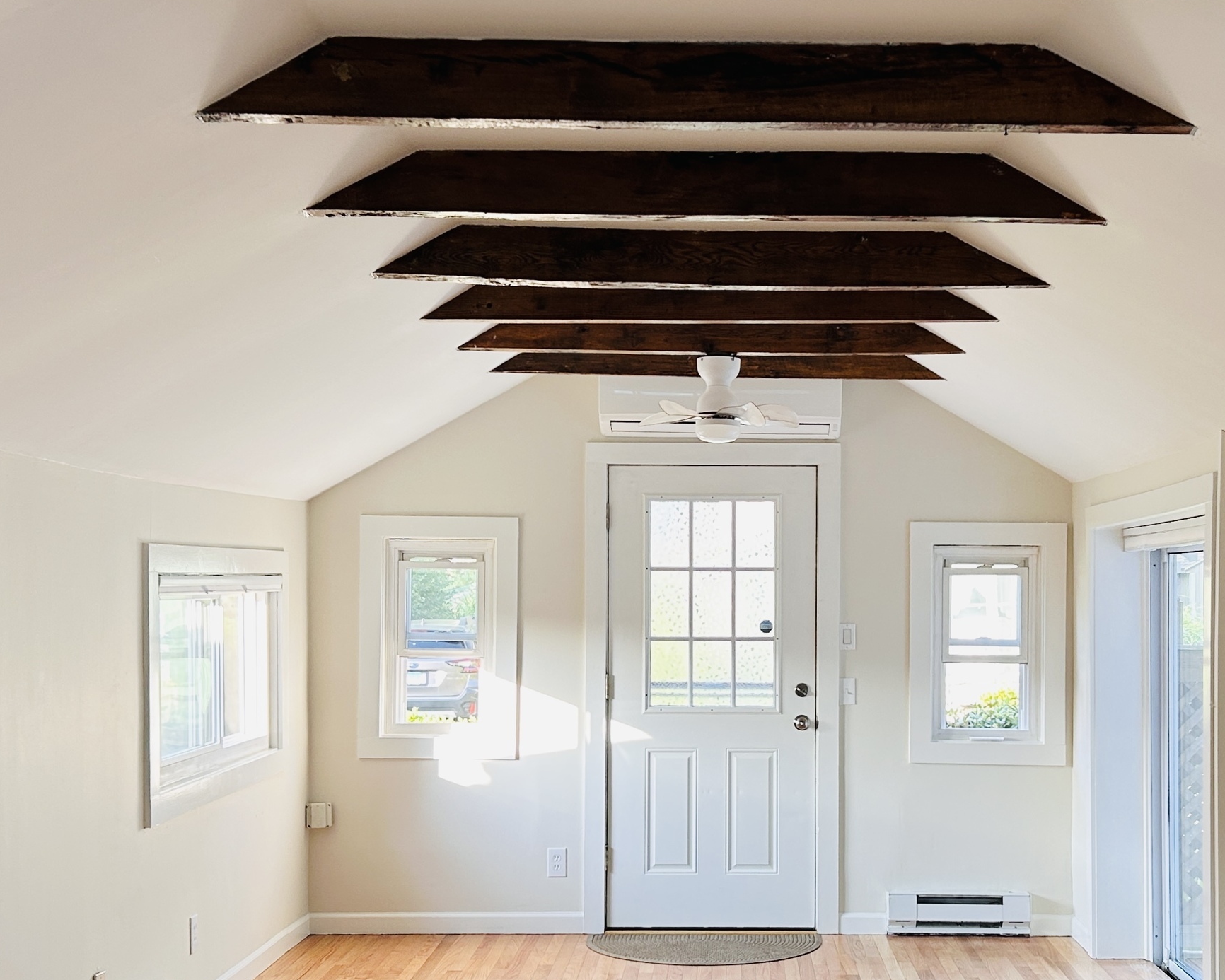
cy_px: 593
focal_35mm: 45
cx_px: 766
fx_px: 1632
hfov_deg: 40.9
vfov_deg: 33.3
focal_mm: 5.7
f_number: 1.5
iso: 80
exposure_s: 1/121
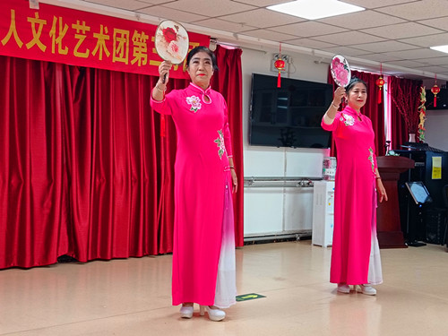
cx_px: 224
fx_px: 647
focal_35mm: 50
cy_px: 168
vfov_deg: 29.1
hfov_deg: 38.2
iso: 881
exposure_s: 1/33.3
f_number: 1.75
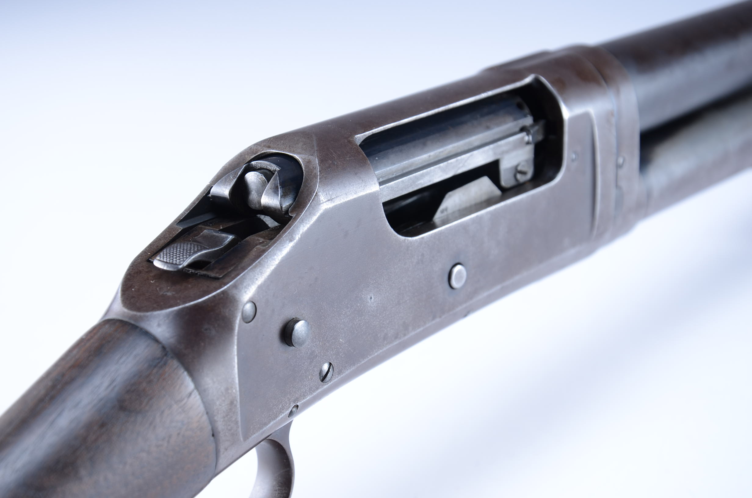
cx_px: 376
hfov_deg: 22.0
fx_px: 1939
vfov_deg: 14.6
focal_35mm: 93
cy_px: 249
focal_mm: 62
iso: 100
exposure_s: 1/100
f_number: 8
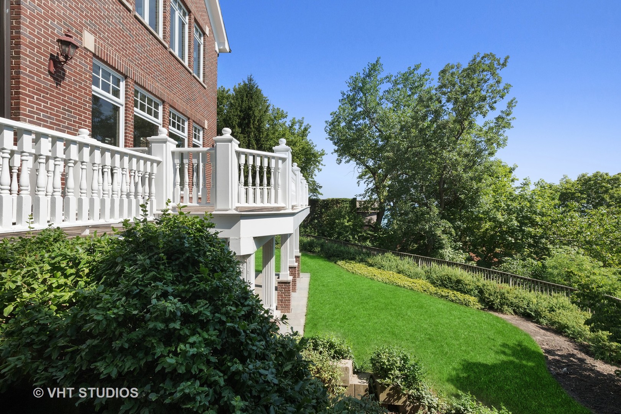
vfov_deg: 77.3
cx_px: 310
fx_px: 259
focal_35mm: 15
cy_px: 207
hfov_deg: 100.4
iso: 200
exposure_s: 1/400
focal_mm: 10
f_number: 11
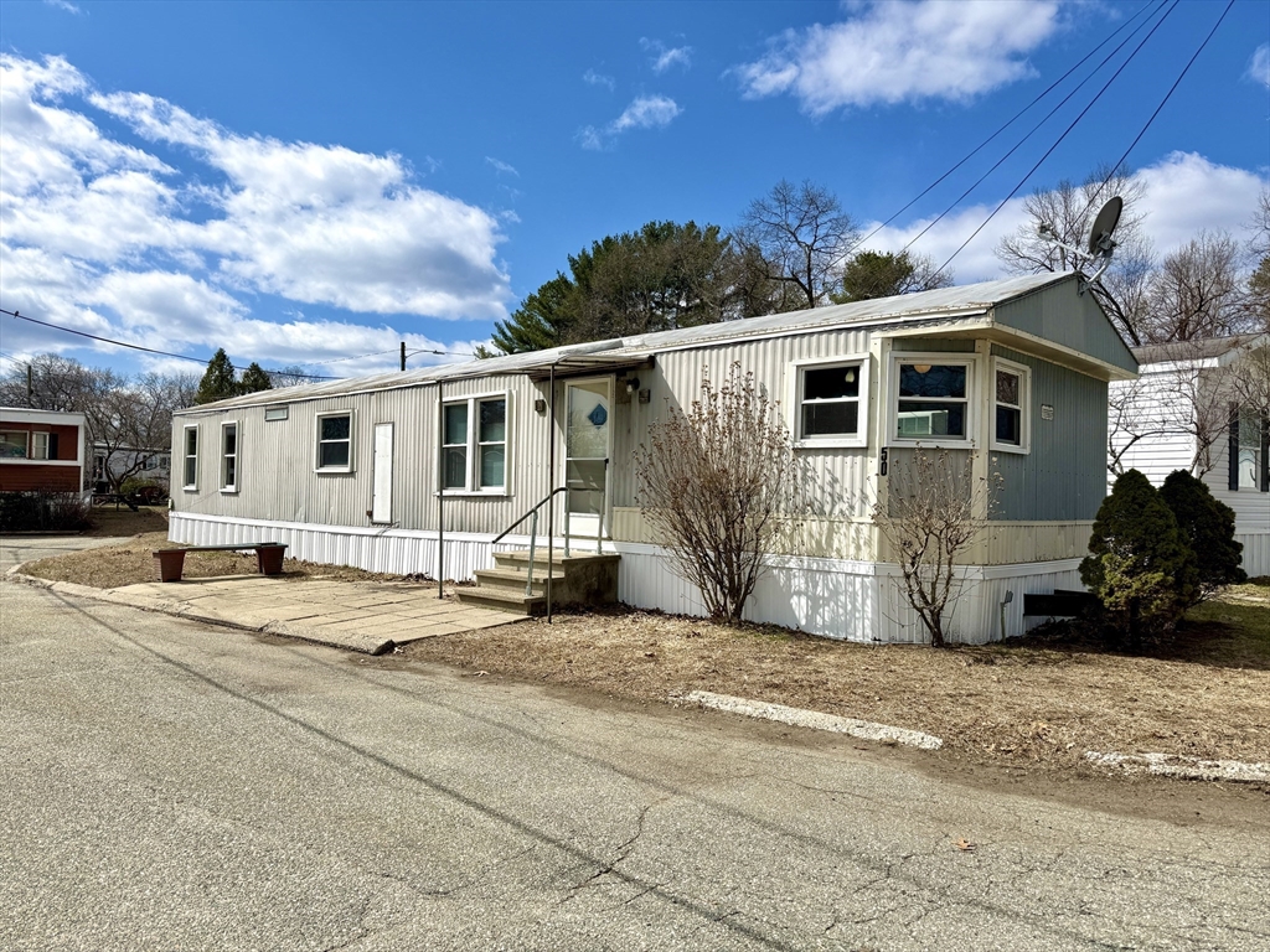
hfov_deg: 71.6
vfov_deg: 56.8
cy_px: 476
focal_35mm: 24
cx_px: 635
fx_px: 881
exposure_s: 1/8130
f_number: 1.78
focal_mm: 6.76
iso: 80
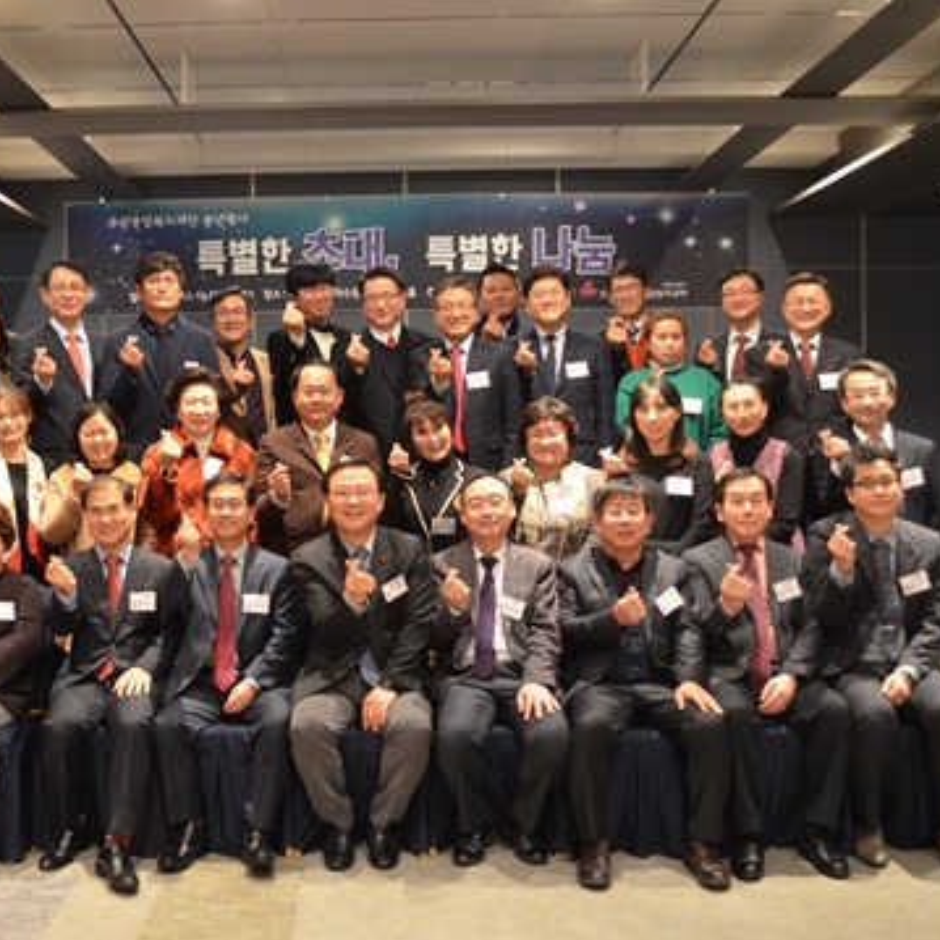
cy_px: 474
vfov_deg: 42.8
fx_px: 1198
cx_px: 353
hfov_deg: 42.5
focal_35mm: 39
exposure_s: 1/15
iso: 1600
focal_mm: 20
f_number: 3.8
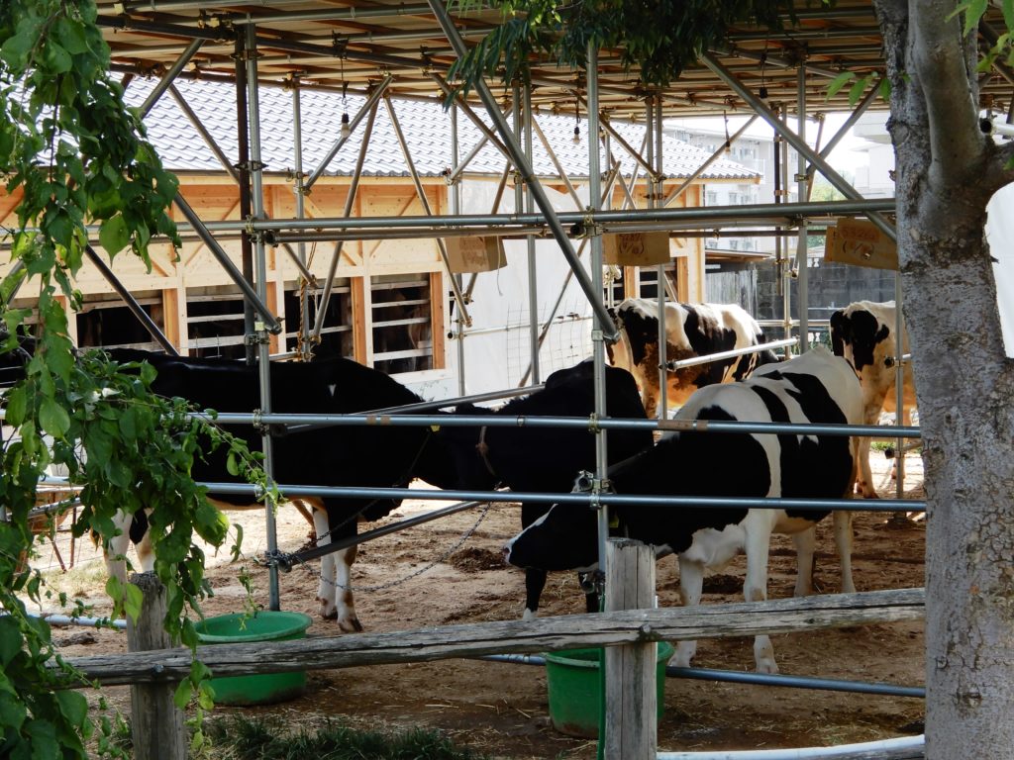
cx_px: 507
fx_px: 1904
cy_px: 380
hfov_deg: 29.8
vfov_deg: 22.6
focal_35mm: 65
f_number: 4.5
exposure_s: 1/200
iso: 80
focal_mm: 11.6
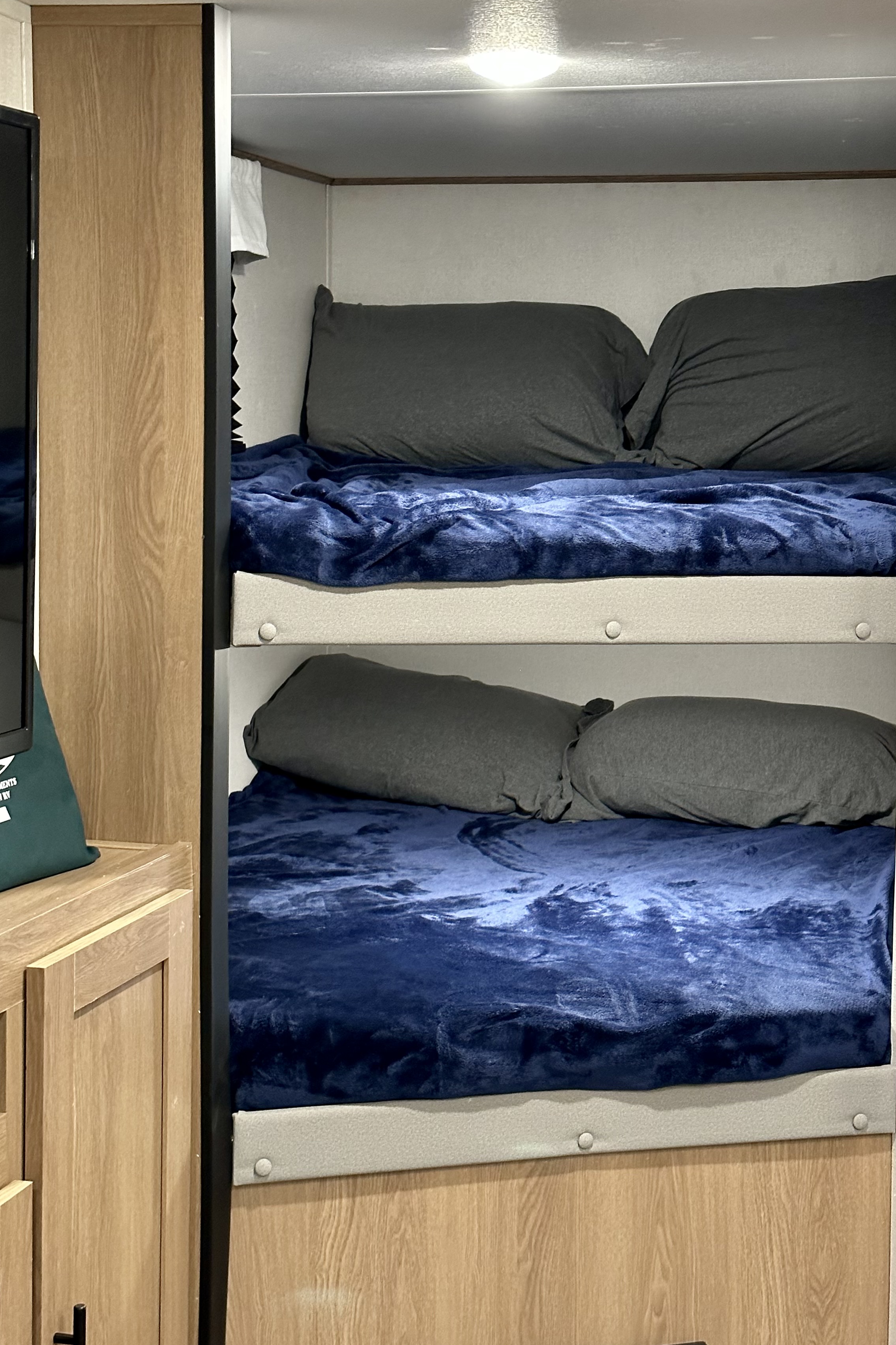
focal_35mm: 56
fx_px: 2090
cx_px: 533
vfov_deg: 35.6
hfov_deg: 24.2
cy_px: 604
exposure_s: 1/40
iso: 500
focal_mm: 6.86
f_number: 1.78
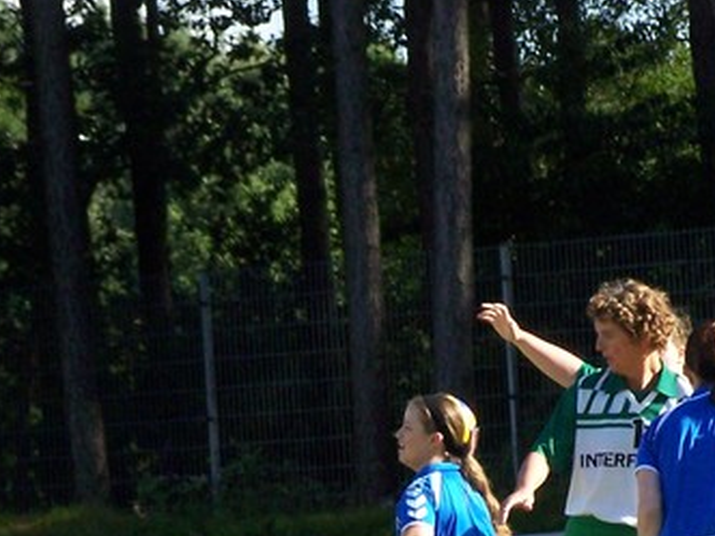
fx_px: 8861
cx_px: 379
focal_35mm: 429
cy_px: 629
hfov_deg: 4.6
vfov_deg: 3.5
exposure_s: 1/1000
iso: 160
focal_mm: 23.1
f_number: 3.3
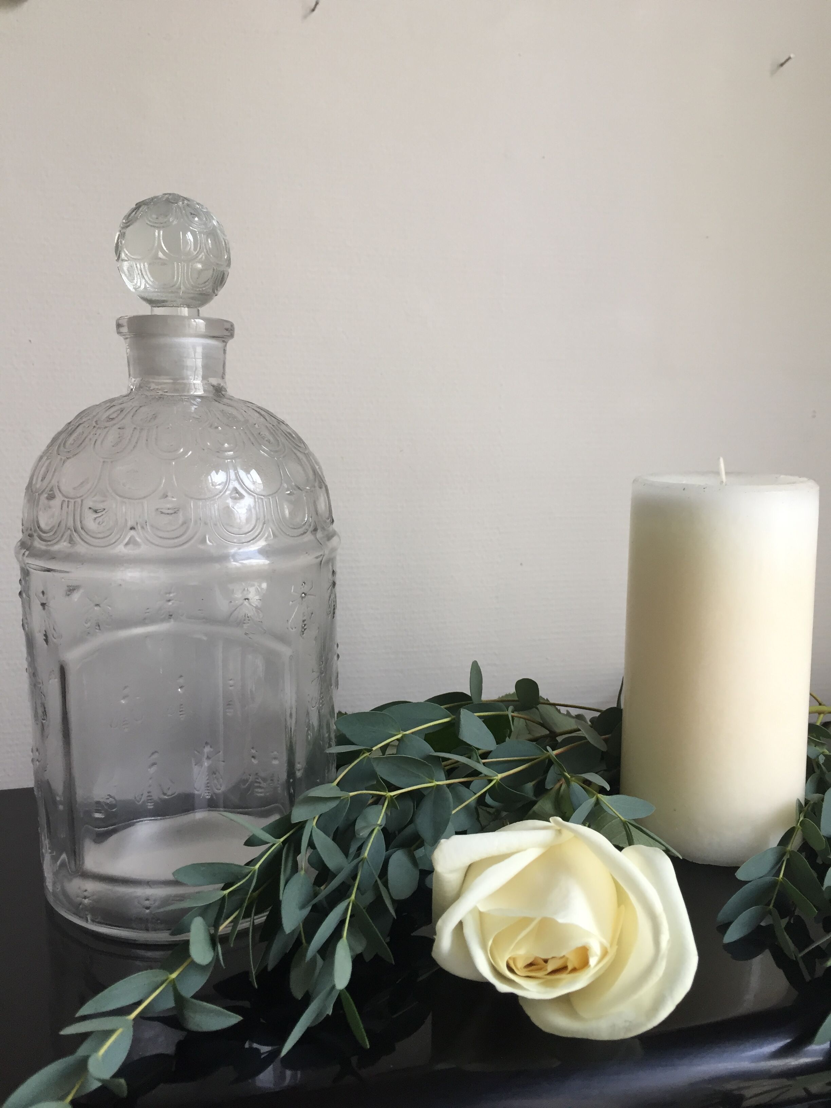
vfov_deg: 61.7
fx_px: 928
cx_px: 416
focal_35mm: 29
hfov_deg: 48.2
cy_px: 554
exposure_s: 1/33
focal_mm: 4.15
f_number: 2.2
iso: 80
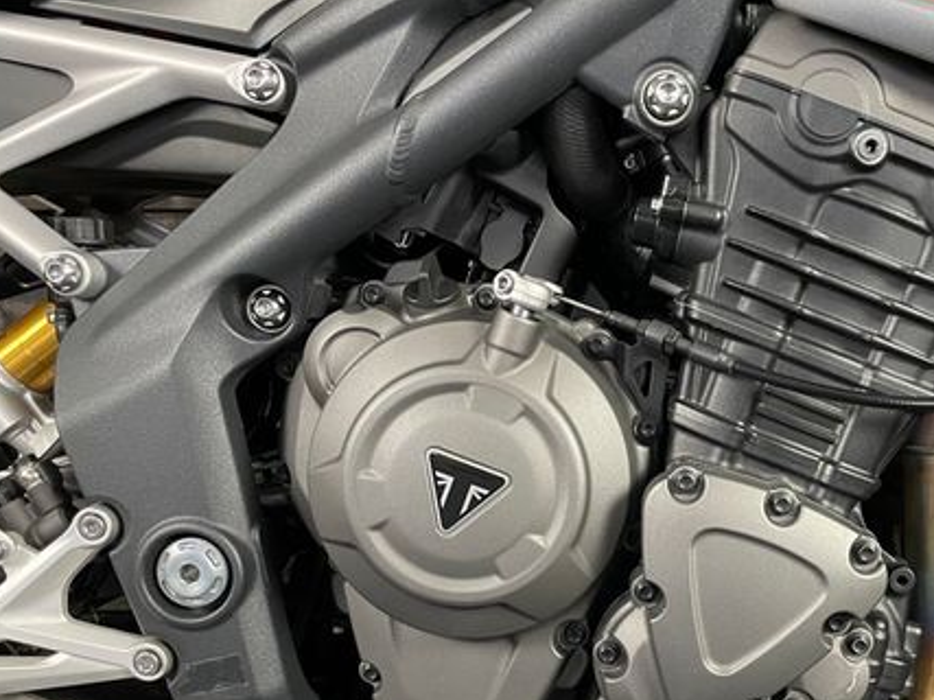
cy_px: 448
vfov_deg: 36.5
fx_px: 1052
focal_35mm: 39
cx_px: 654
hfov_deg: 46.8
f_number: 1.6
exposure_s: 1/33
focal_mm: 4.2
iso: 500
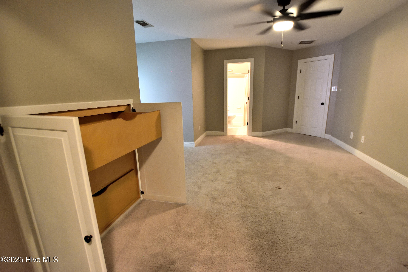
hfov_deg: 95.0
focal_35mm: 16
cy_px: 136
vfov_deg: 72.1
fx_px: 187
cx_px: 204
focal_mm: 11
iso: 1400
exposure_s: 1/60
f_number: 3.5
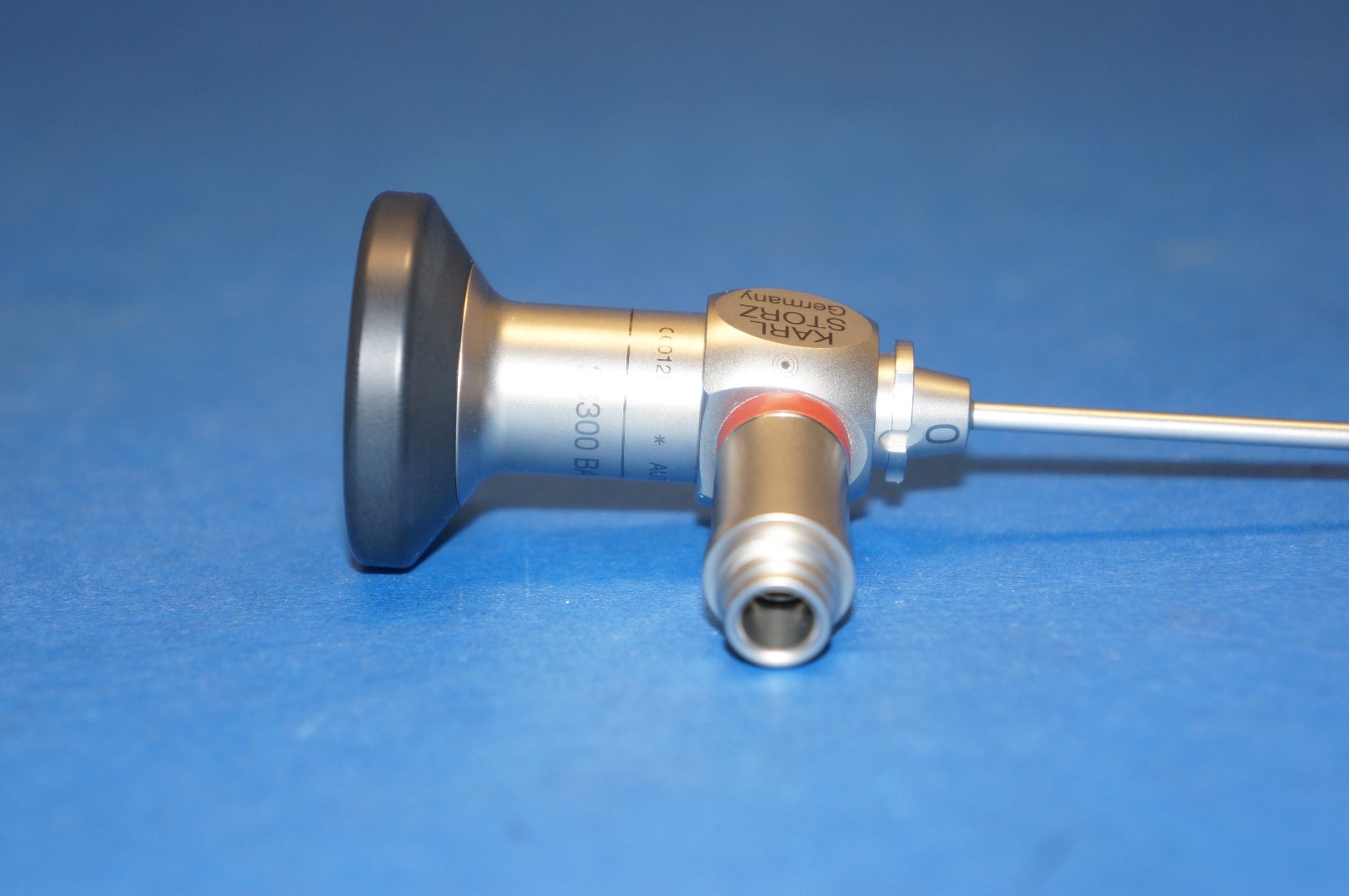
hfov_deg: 24.6
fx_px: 3088
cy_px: 448
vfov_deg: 16.5
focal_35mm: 82
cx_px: 674
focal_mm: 55
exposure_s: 1/60
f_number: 5.6
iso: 400
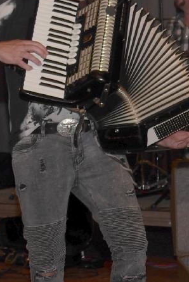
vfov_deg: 24.7
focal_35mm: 82
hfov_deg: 16.7
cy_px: 145
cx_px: 85
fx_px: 645
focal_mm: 22
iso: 200
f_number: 4.5
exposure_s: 1/60
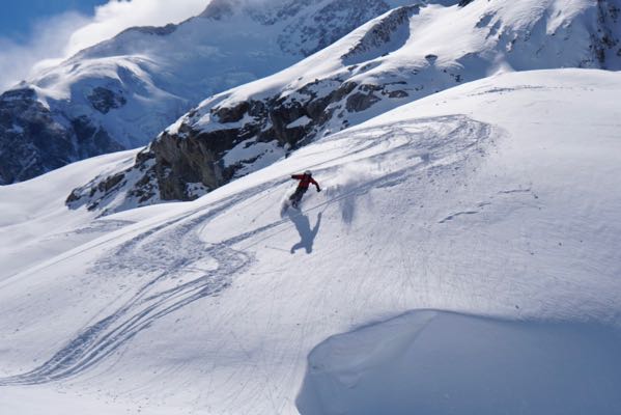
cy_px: 208
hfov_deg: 26.5
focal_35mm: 76
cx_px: 310
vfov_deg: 17.9
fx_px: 1320
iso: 100
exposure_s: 1/2000
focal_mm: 51
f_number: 5.6
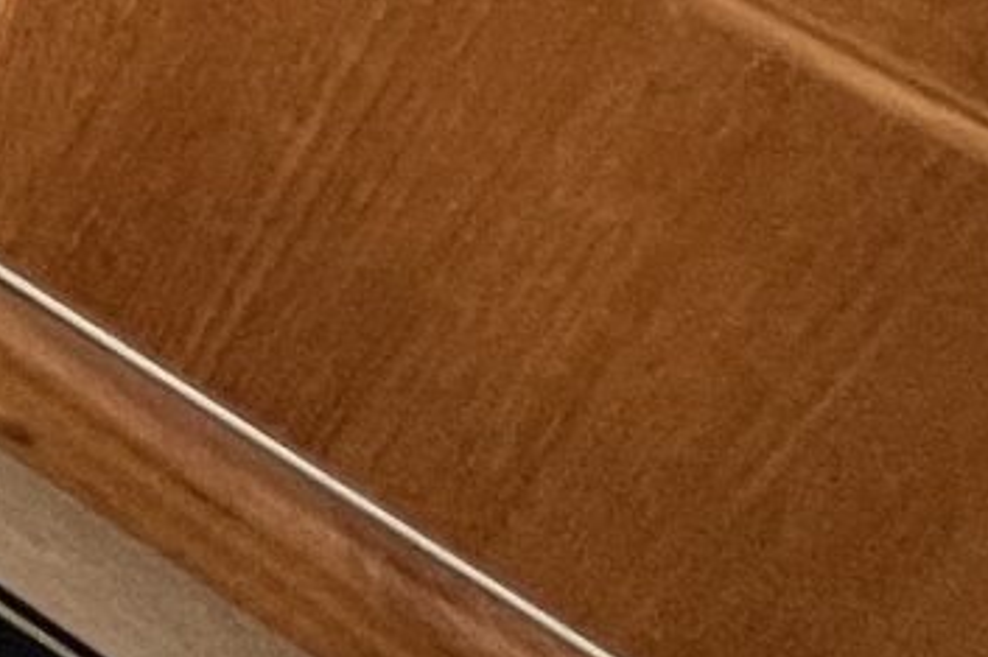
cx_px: -1808
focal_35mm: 98
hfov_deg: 12.2
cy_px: -1971
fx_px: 2688
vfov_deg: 8.1
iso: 100
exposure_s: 1/99
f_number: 1.8
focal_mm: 1.57
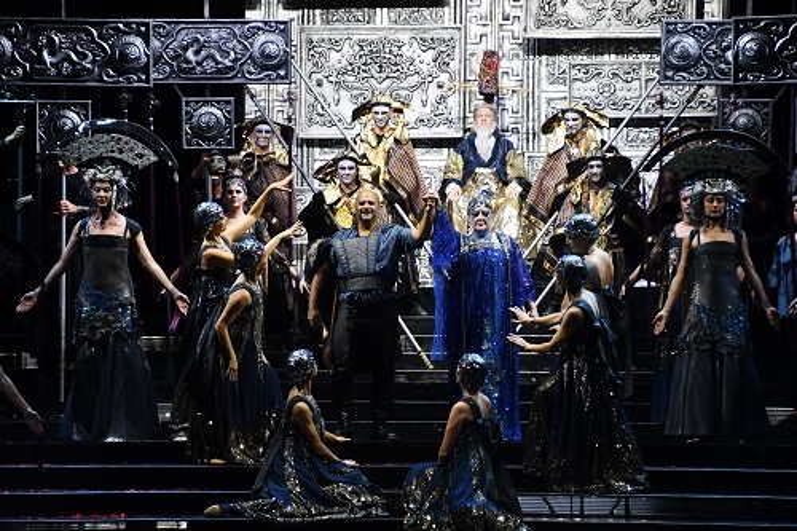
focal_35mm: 168
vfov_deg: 8.2
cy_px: 266
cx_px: 398
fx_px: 3718
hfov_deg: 12.2
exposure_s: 1/500
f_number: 5.6
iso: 5000
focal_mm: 112
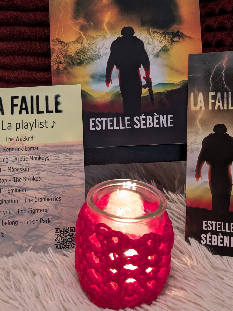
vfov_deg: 47.5
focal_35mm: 39
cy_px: 120
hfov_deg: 36.8
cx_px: 117
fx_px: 350
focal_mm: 4.38
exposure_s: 1/25
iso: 324
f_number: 1.73
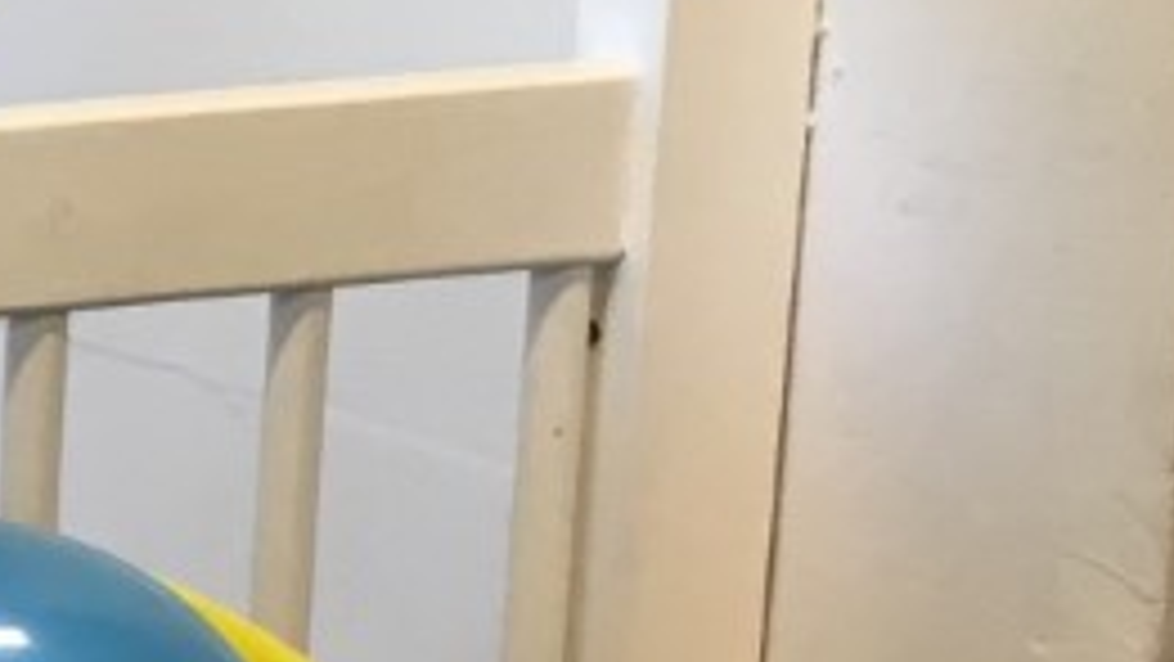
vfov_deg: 6.9
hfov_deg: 10.6
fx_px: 5418
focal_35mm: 174
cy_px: 937
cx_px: -1646
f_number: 2.2
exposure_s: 1/33
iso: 40
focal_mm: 4.15
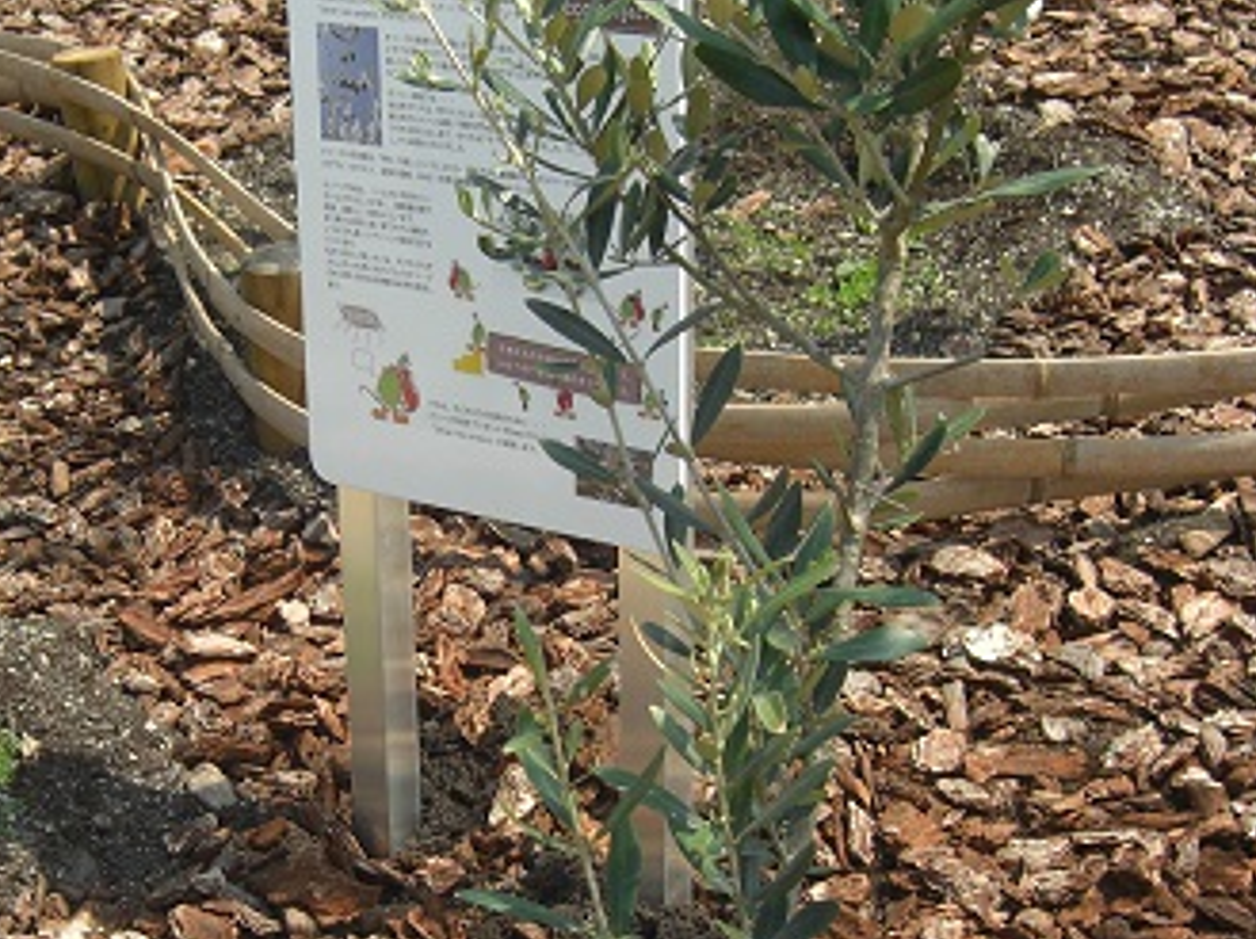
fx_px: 2682
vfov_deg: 19.8
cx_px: 412
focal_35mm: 74
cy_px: 592
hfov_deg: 26.2
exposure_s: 1/500
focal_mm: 7.9
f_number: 4
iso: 80
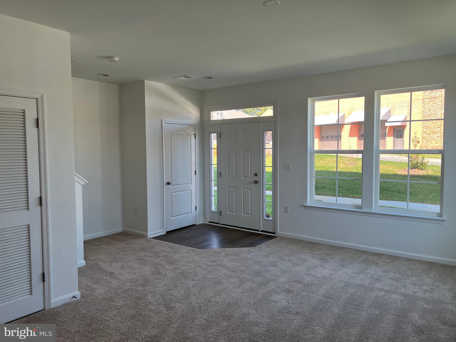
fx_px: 343
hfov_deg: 67.3
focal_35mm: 26
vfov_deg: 53.1
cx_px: 228
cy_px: 171
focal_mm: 5.7
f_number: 1.5
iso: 40
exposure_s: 1/218
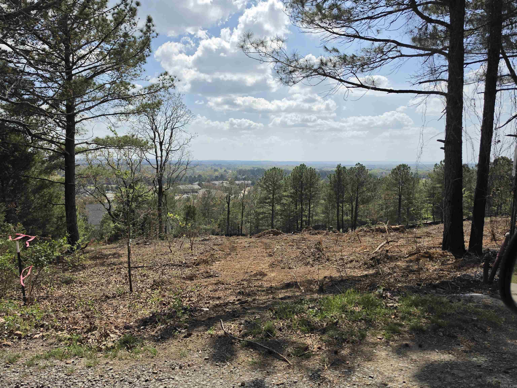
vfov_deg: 58.9
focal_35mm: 23
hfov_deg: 73.9
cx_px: 258
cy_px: 194
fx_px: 344
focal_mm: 6.5
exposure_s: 1/7939
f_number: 1.4
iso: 50
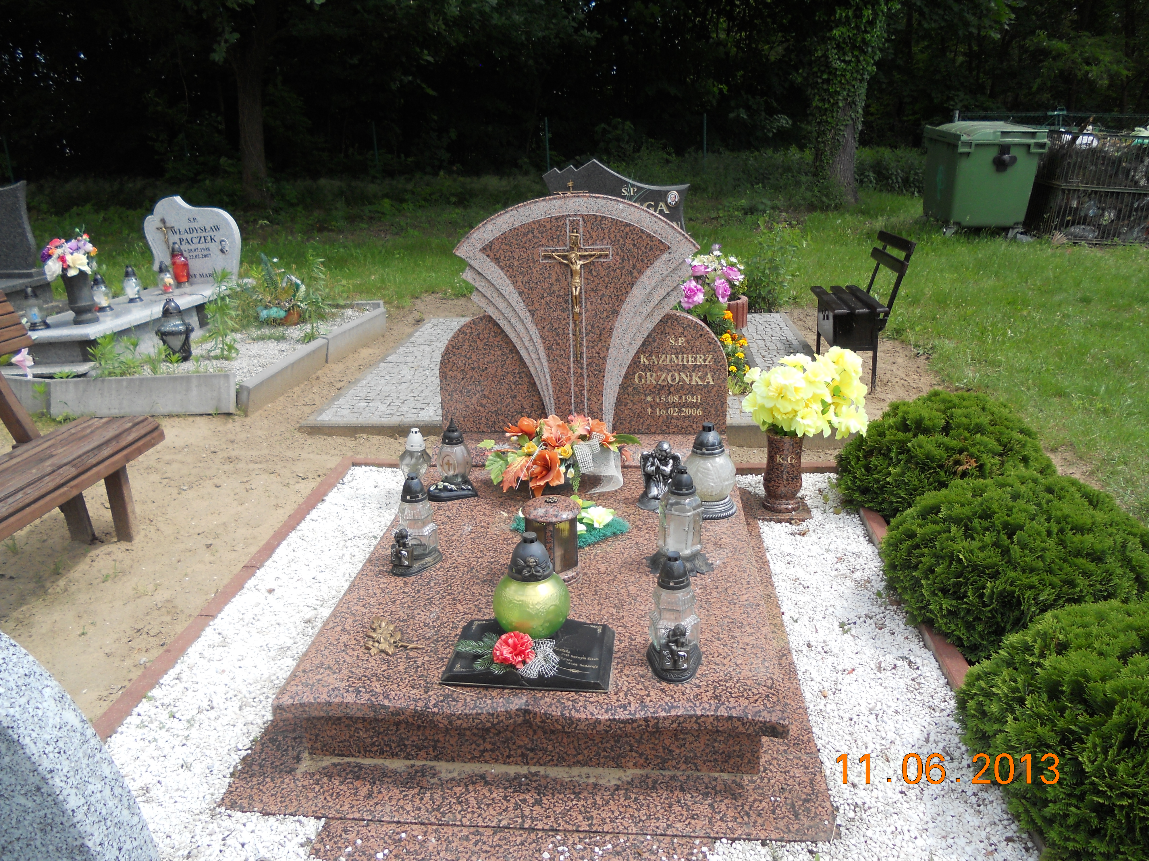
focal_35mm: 27
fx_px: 896
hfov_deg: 65.3
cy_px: 430
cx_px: 574
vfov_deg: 51.4
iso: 80
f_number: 3.2
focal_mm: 4.9
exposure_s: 1/320
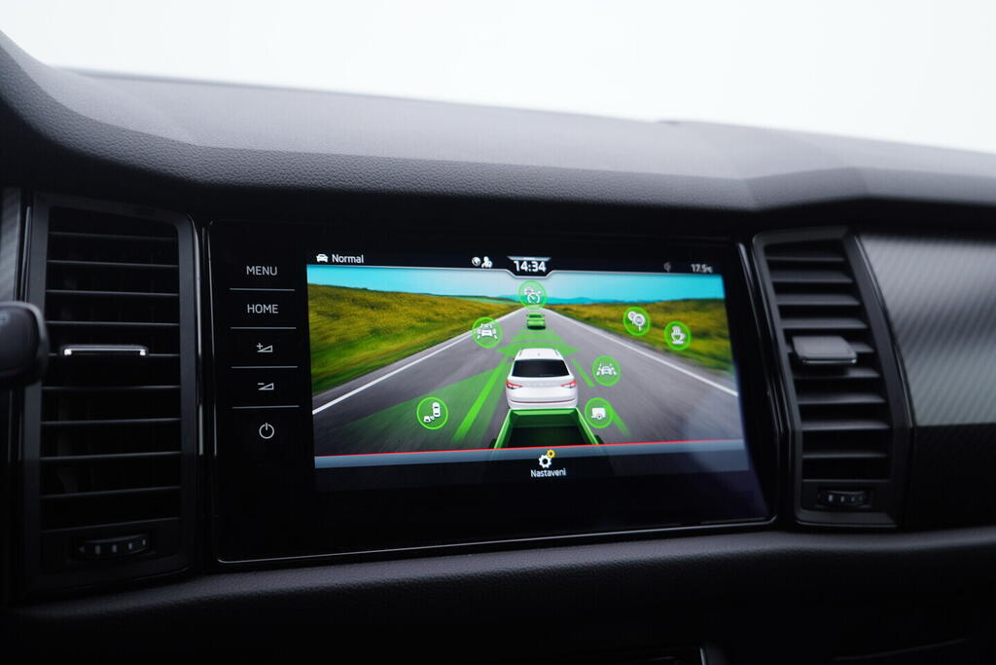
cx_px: 498
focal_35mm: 36
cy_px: 332
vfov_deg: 36.9
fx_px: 996
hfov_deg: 53.1
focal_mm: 24
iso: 125
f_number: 3.2
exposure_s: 1/50
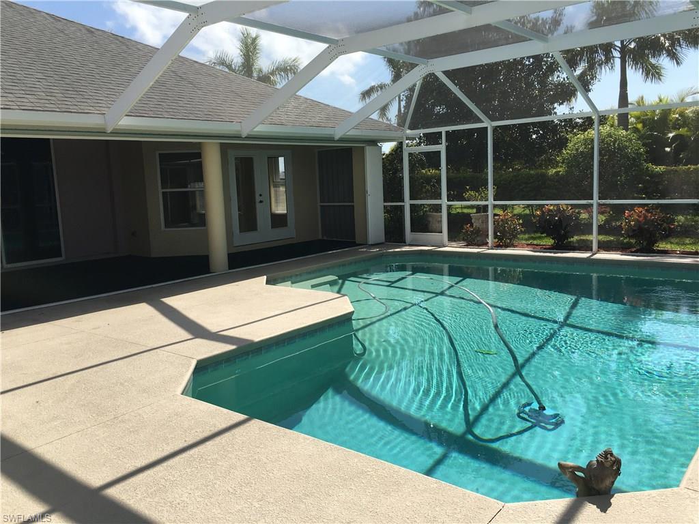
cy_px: 262
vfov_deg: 48.2
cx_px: 350
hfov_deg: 61.7
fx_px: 586
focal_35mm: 29
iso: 25
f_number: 2.2
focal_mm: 4.15
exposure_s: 1/962
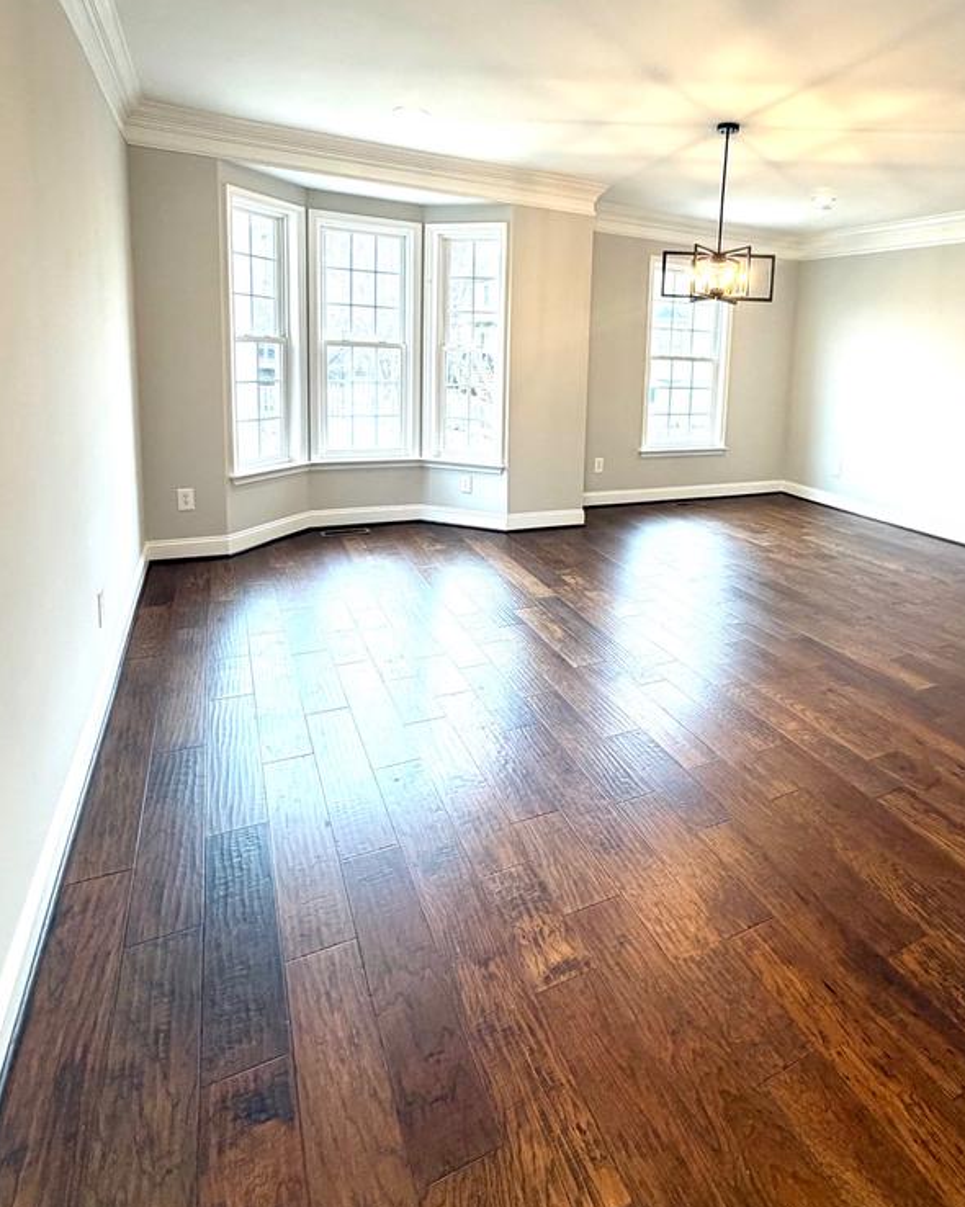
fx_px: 714
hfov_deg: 66.7
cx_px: 623
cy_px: 451
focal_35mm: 20
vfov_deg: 78.9
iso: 160
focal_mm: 2.22
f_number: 2.2
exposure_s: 1/120
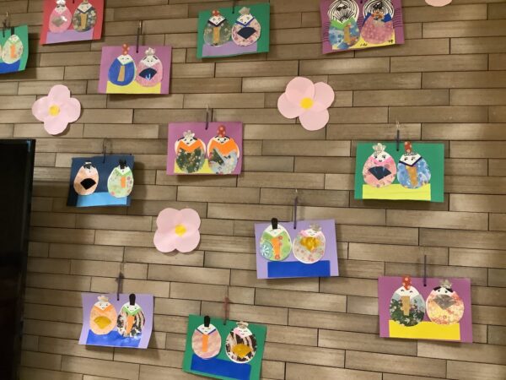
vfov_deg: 45.4
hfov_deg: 58.4
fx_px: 453
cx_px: 253
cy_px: 190
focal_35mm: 31
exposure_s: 1/60
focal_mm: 3.3
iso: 320
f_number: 2.4
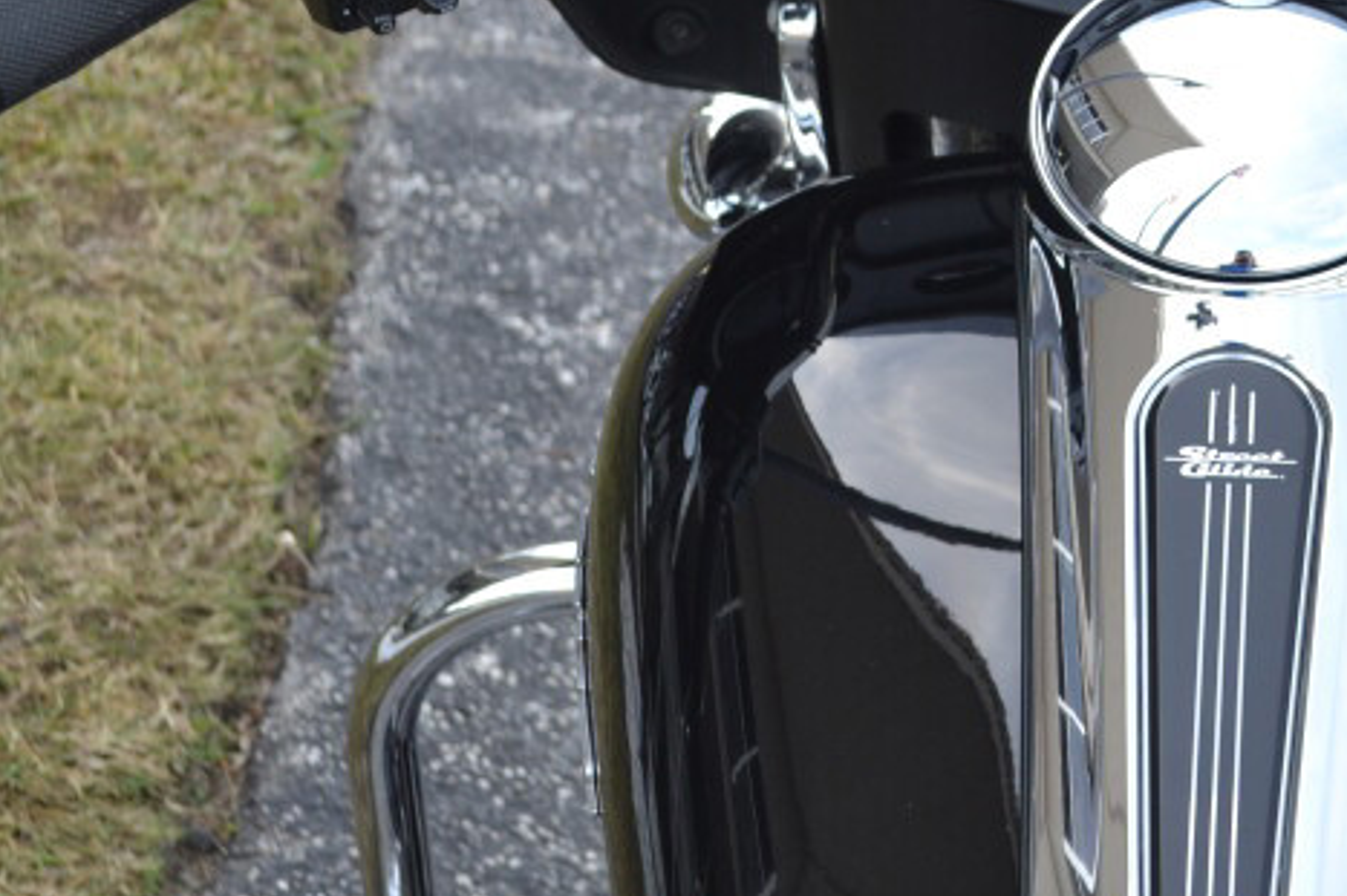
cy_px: 40
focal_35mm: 108
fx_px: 4039
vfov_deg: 12.5
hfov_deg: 18.6
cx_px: 1266
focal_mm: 28
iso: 180
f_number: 5.6
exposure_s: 1/125
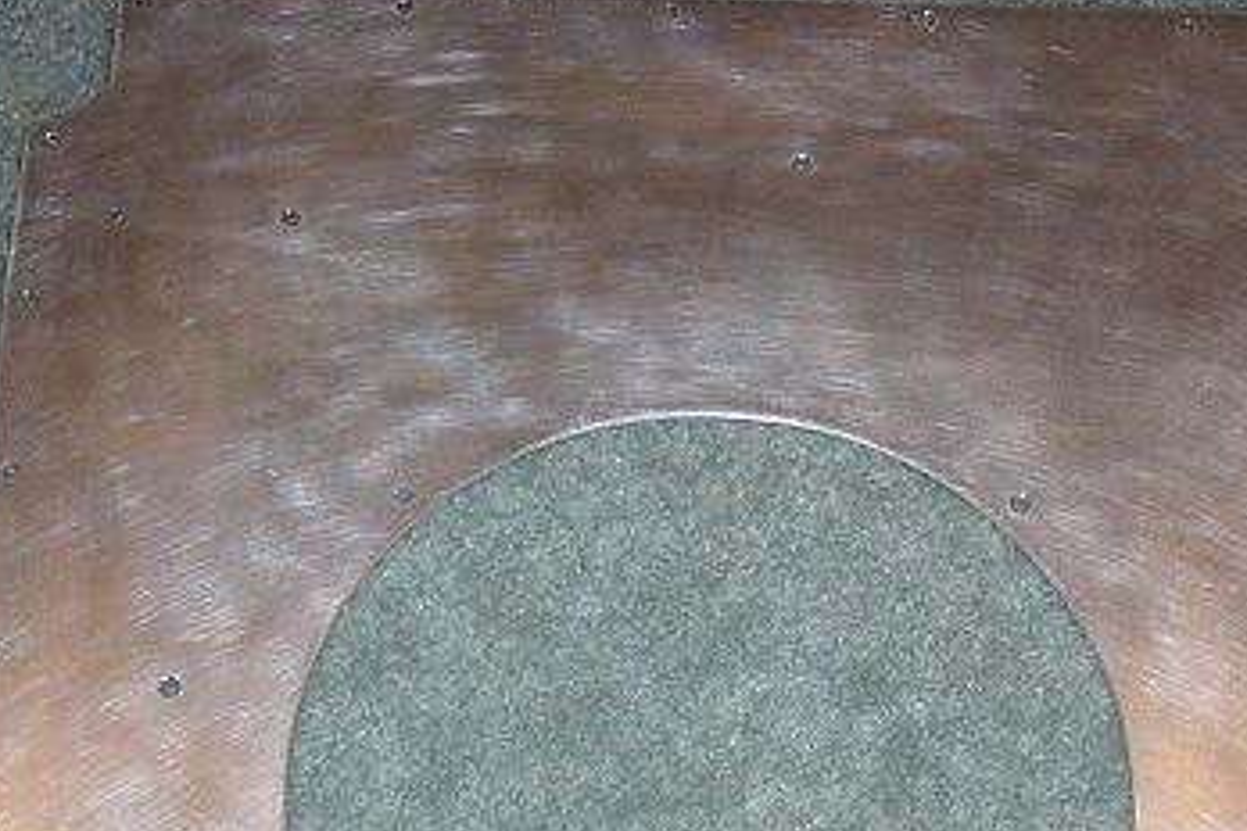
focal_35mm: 67
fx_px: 2321
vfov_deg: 19.9
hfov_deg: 30.0
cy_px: 752
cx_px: 760
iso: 100
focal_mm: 5.8
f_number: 2.8
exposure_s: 1/30
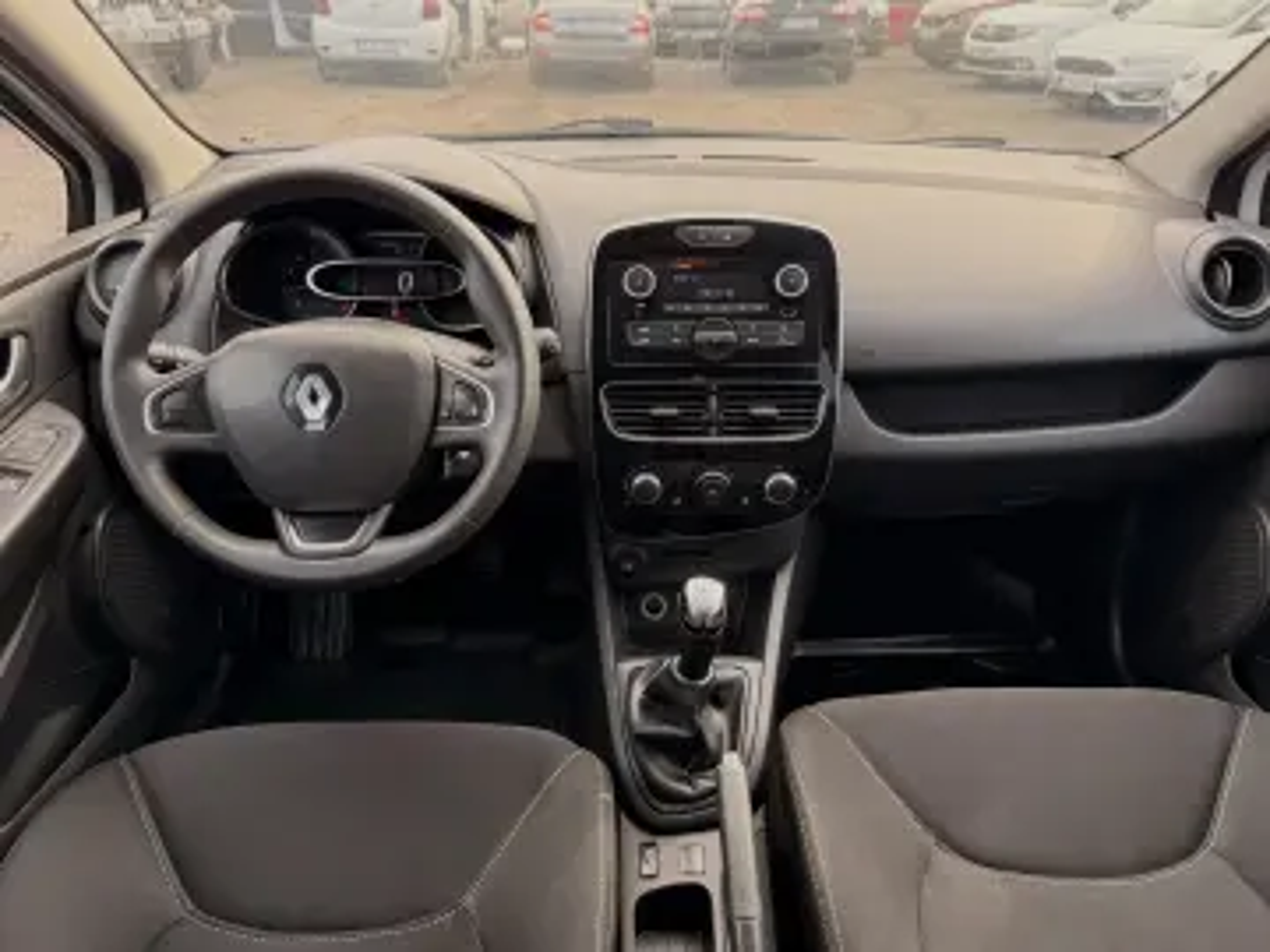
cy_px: 476
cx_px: 635
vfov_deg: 56.8
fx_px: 881
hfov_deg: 71.6
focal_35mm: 24
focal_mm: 6.76
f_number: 1.78
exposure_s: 1/243
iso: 125
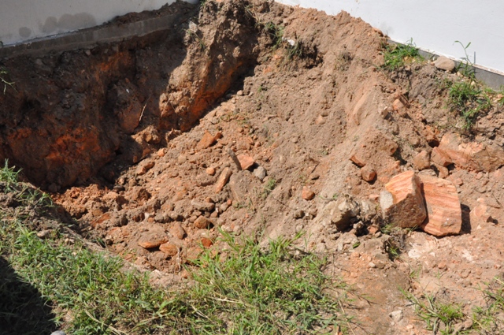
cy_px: 168
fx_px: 629
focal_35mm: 45
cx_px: 252
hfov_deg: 43.7
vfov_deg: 29.8
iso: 3200
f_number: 20
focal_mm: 30
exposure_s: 1/1600
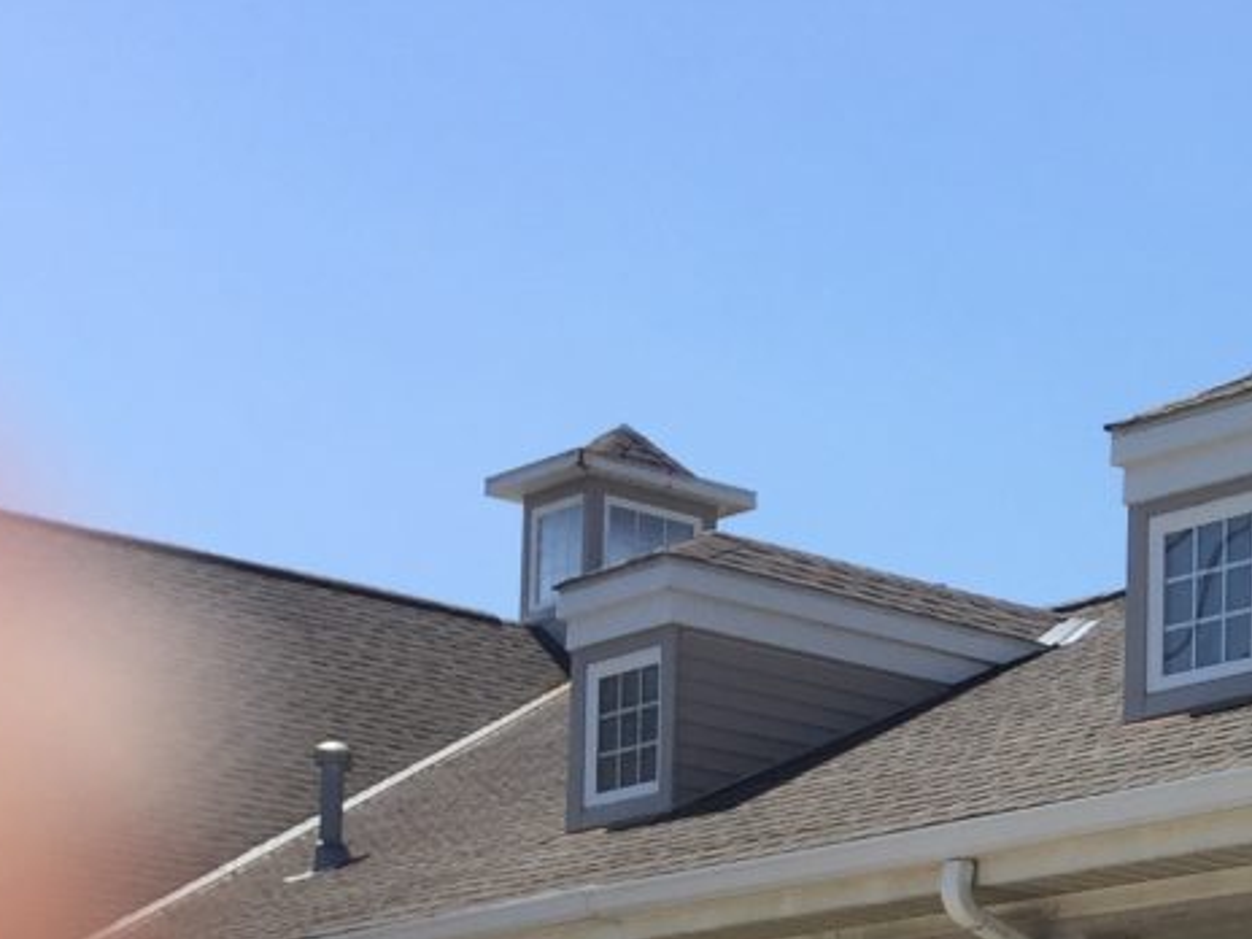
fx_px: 3617
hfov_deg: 17.5
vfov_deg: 13.8
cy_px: 1438
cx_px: 1902
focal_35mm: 100
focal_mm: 4.15
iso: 32
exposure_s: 1/1799
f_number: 2.2
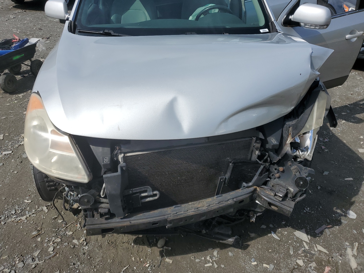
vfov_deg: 53.1
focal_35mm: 26
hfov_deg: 67.3
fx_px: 273
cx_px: 182
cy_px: 136
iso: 50
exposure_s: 1/5000
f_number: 1.5
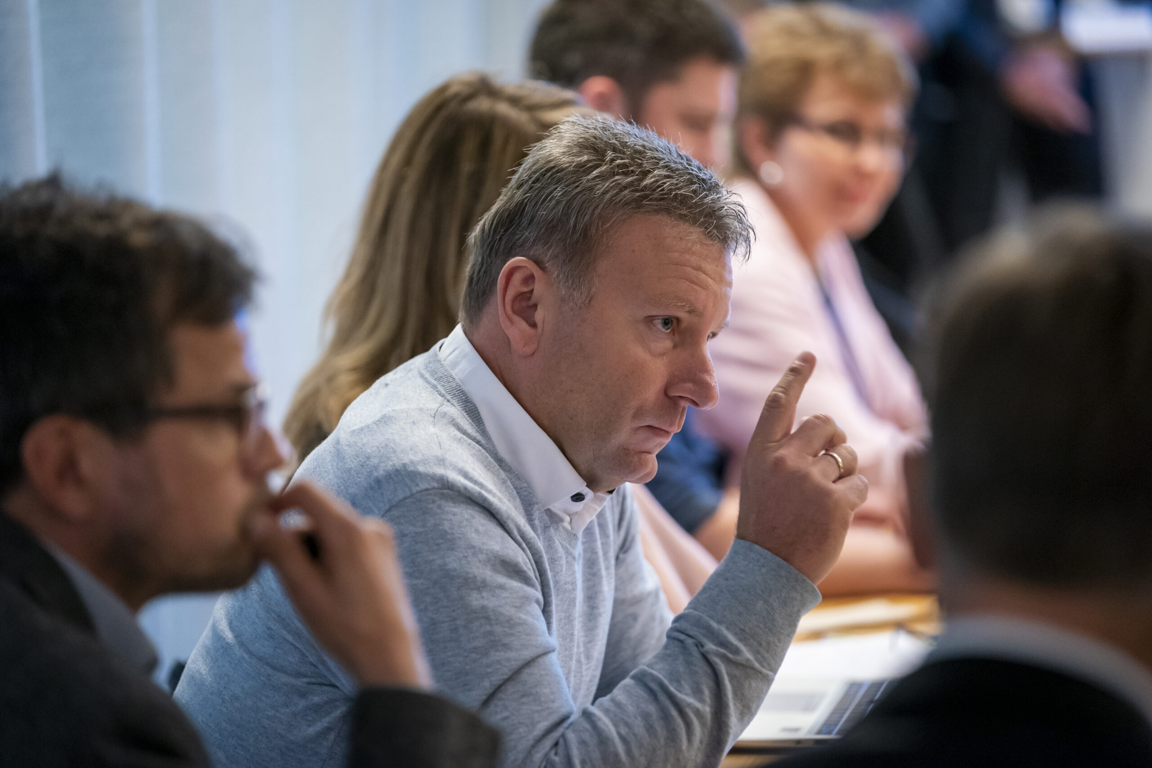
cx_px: 576
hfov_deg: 13.0
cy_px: 384
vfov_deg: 8.7
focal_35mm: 158
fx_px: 5056
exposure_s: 1/125
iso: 3200
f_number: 2.8
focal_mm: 158
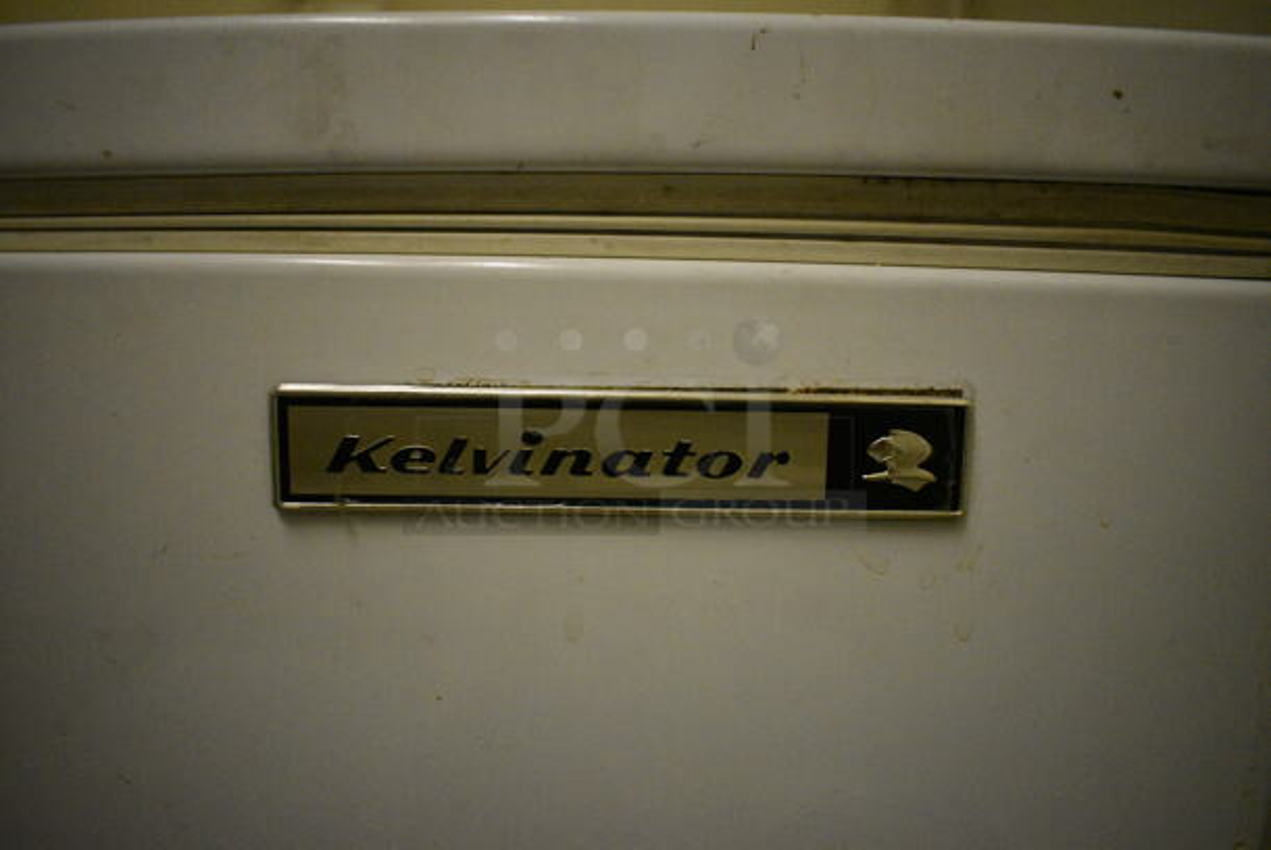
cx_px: 636
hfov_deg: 67.3
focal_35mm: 27
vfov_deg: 48.0
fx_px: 954
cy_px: 425
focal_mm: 18
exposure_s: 1/125
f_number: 3.5
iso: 4500
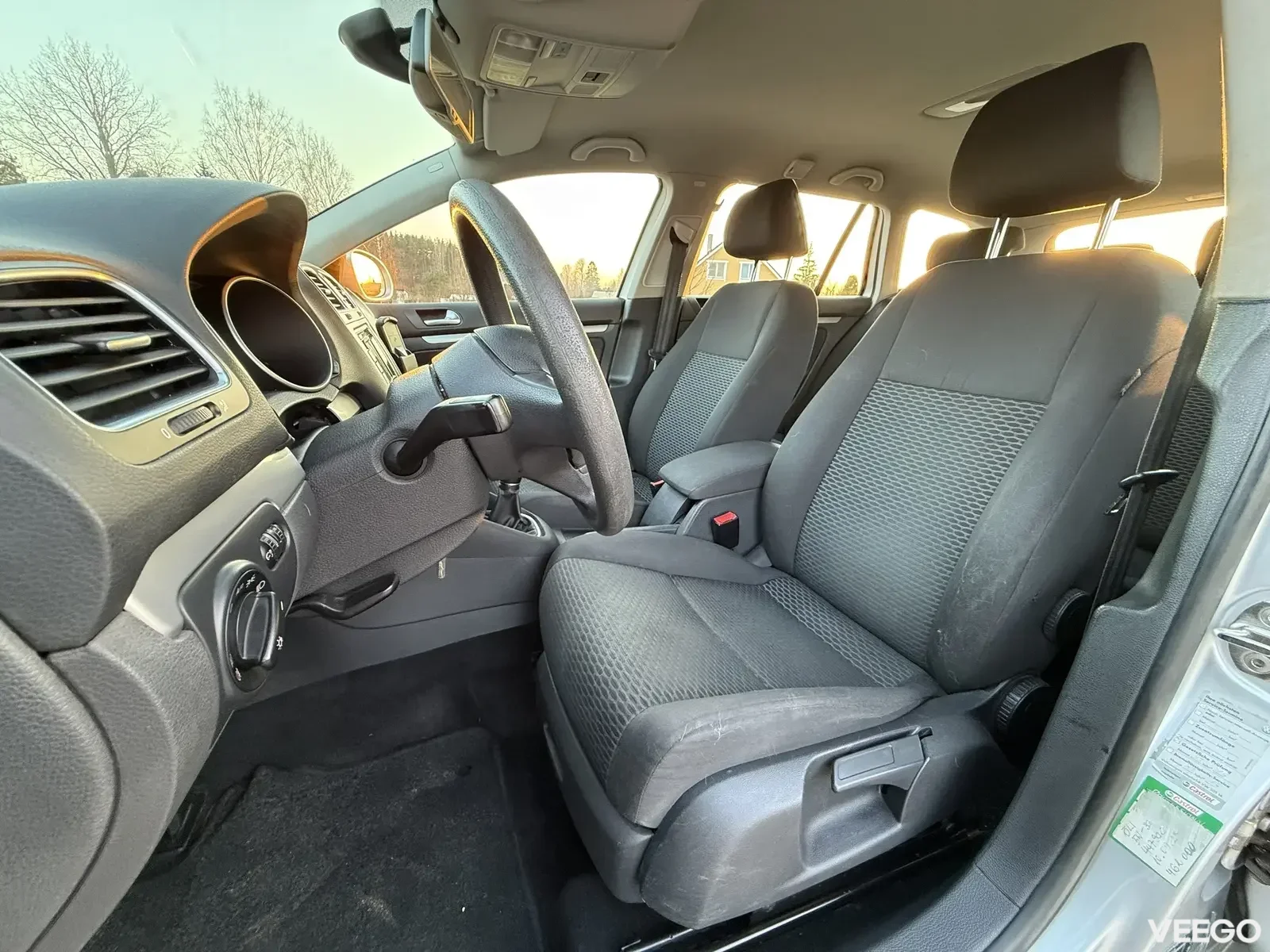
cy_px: 476
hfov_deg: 102.1
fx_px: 514
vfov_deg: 85.7
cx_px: 635
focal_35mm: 14
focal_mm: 2.22
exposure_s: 1/60
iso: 500
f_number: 2.2
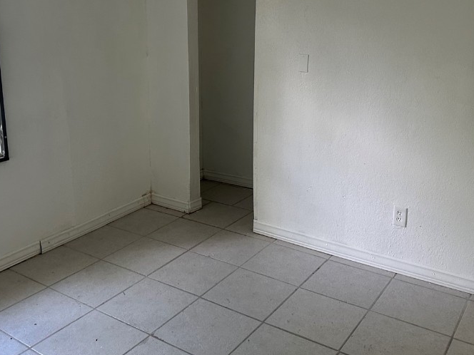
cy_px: 110
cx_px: 208
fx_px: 507
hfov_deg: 50.0
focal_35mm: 37
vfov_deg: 38.1
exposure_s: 1/107
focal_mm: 6.86
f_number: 1.78
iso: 250
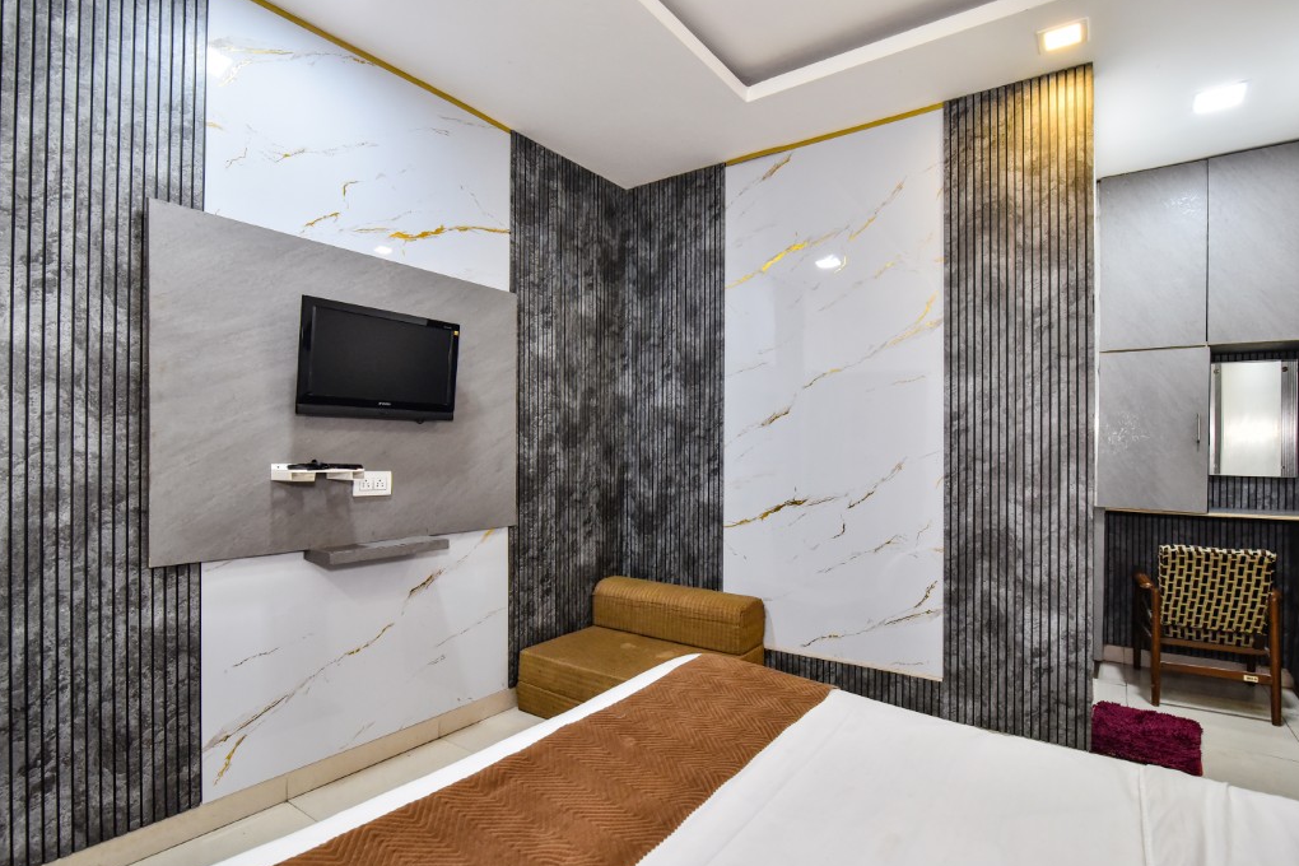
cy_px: 445
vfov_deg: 70.4
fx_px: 613
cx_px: 678
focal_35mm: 17
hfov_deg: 93.2
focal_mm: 16
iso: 2000
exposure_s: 1/50
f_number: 7.1
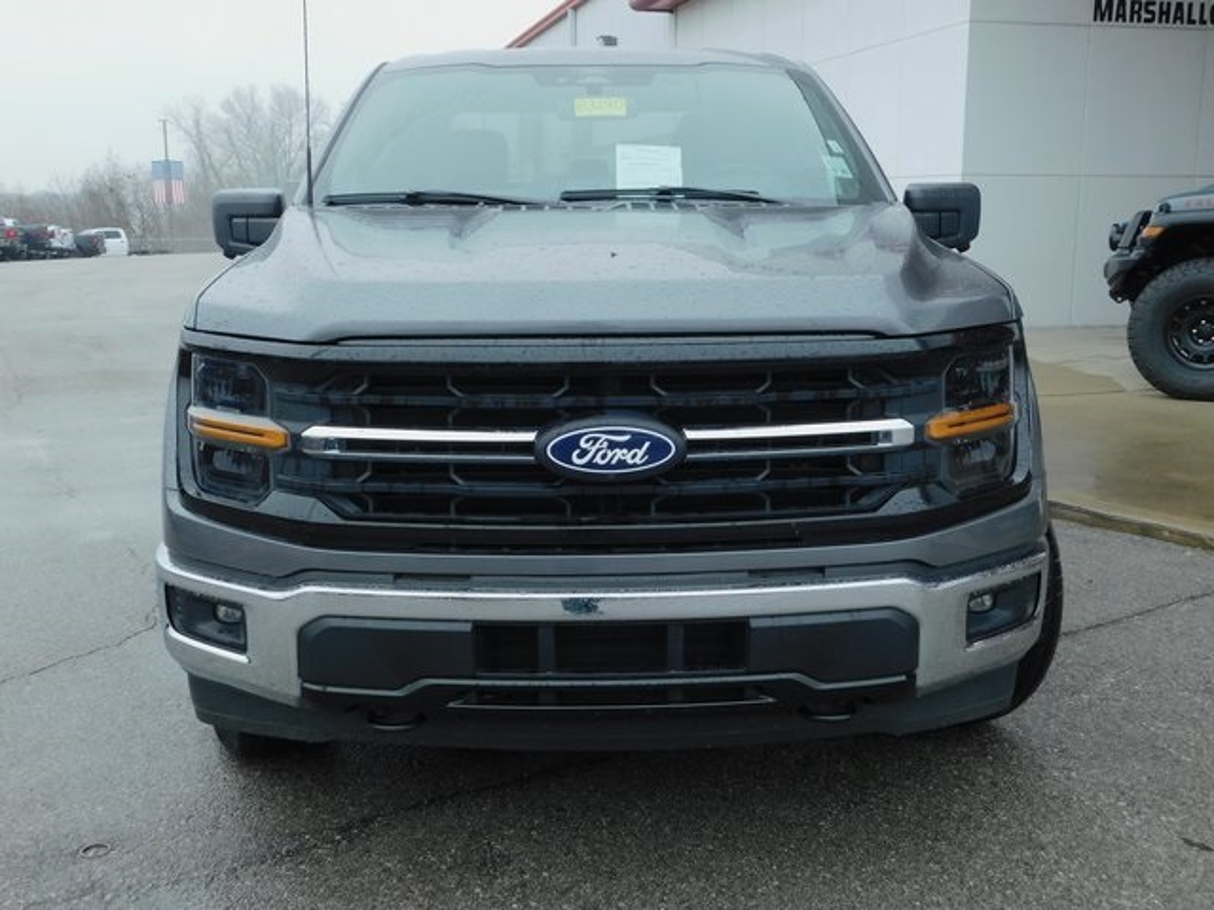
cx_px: 607
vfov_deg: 39.7
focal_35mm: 36
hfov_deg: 51.4
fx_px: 1263
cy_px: 455
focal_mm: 6.3
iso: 125
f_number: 3.5
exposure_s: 1/200
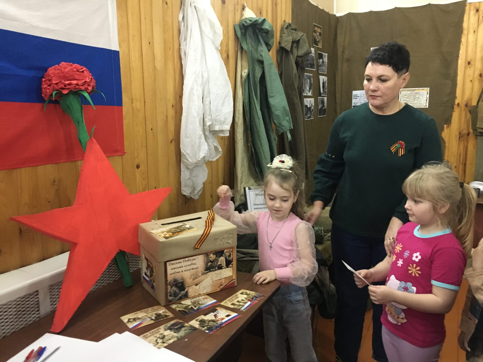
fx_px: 405
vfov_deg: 48.2
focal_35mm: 29
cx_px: 242
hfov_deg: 61.7
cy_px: 181
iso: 250
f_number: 2.2
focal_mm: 4.15
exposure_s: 1/17
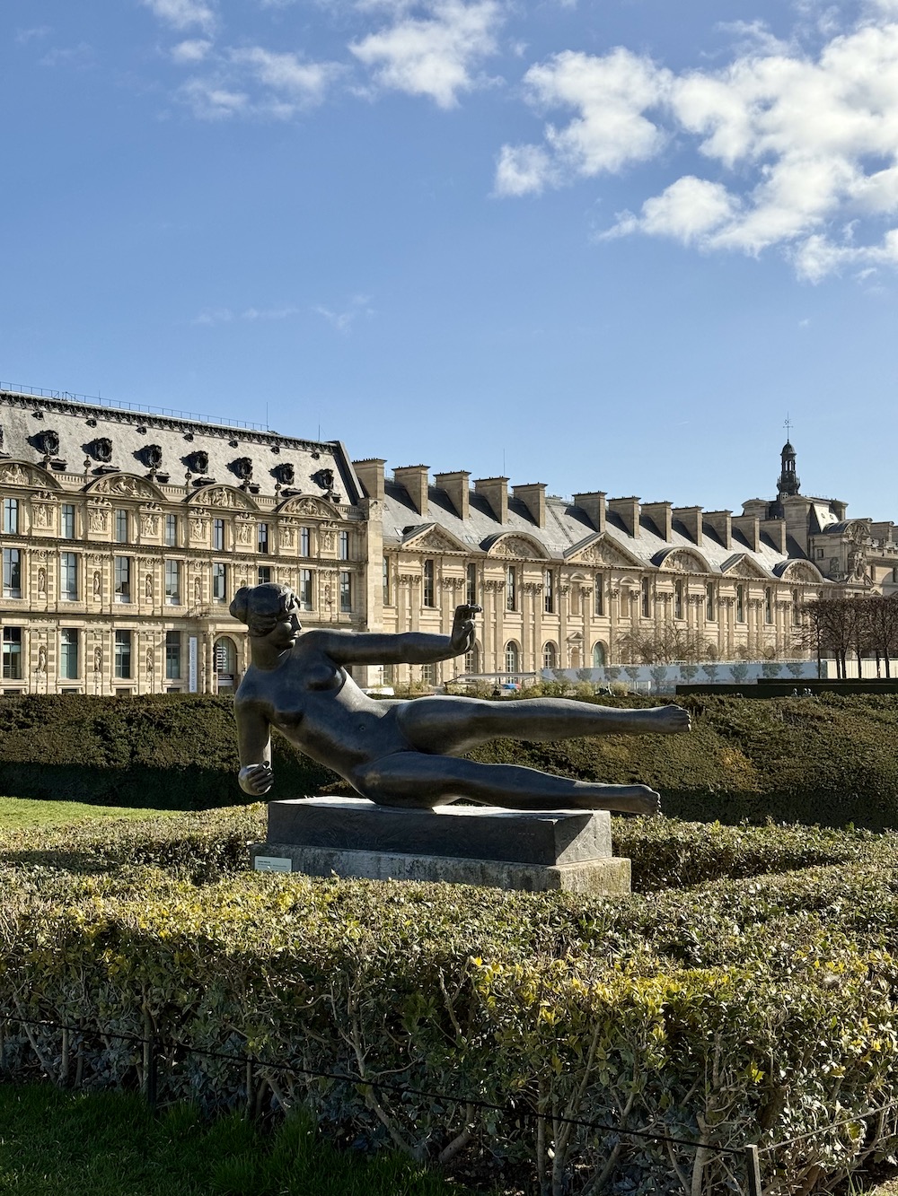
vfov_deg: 39.7
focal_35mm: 48
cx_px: 449
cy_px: 598
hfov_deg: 30.3
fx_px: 1660
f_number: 1.78
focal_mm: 6.76
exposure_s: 1/5587
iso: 64
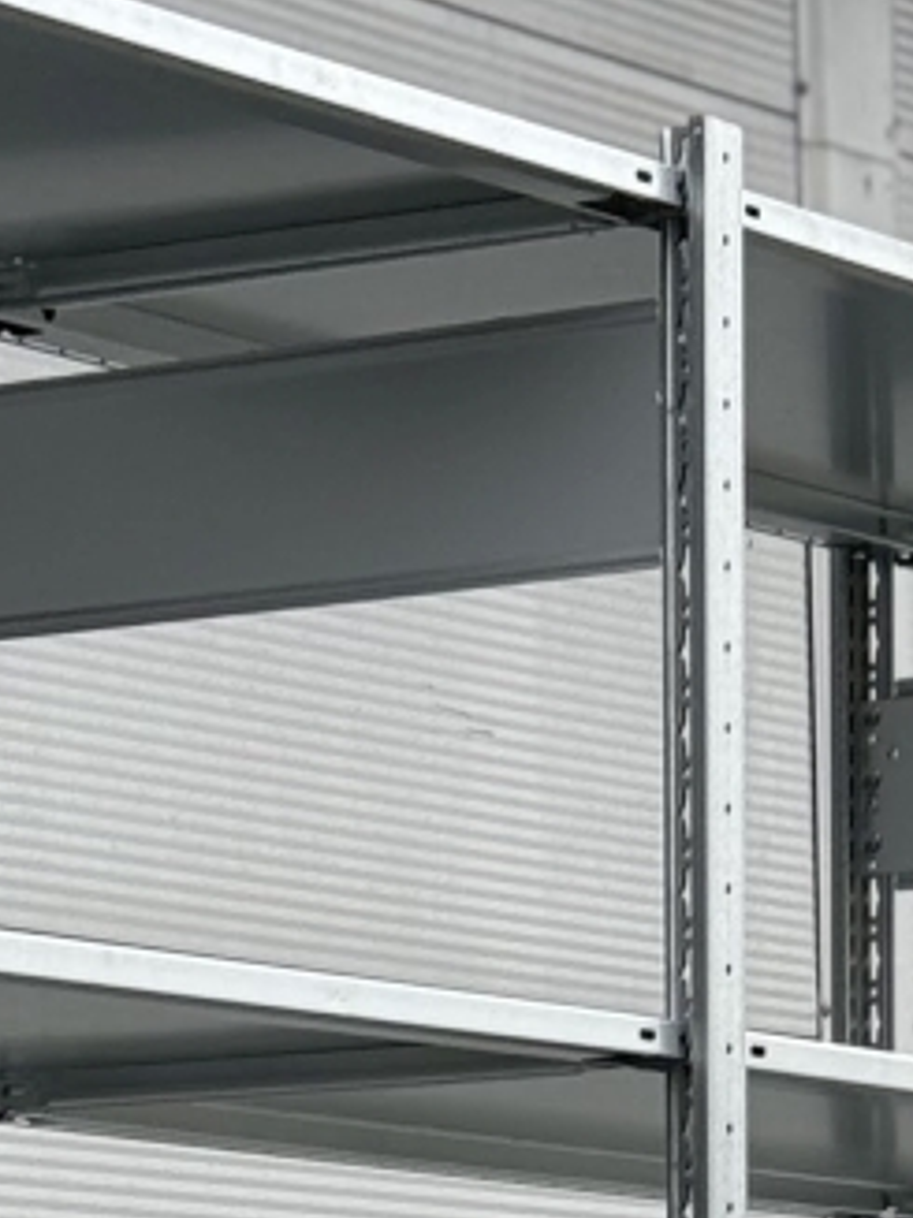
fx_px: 8270
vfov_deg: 8.1
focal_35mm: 235
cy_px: 2302
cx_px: 291
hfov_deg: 6.3
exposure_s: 1/593
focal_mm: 6.76
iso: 64
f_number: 1.78
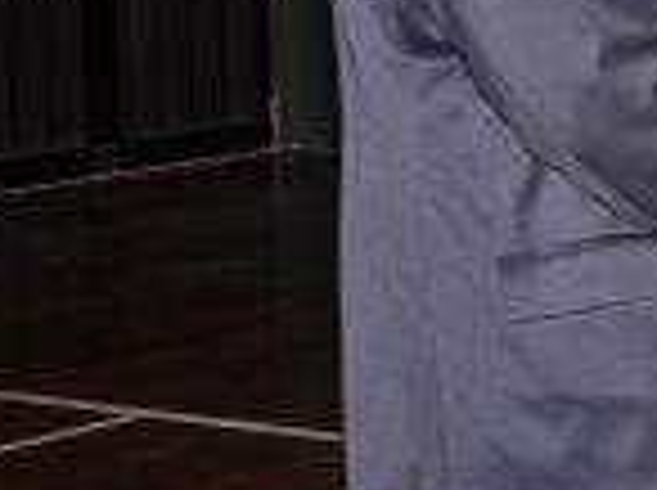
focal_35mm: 166
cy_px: -216
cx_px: 1246
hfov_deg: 11.0
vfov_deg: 8.7
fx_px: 3145
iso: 200
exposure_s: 1/60
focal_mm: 28
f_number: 5.6
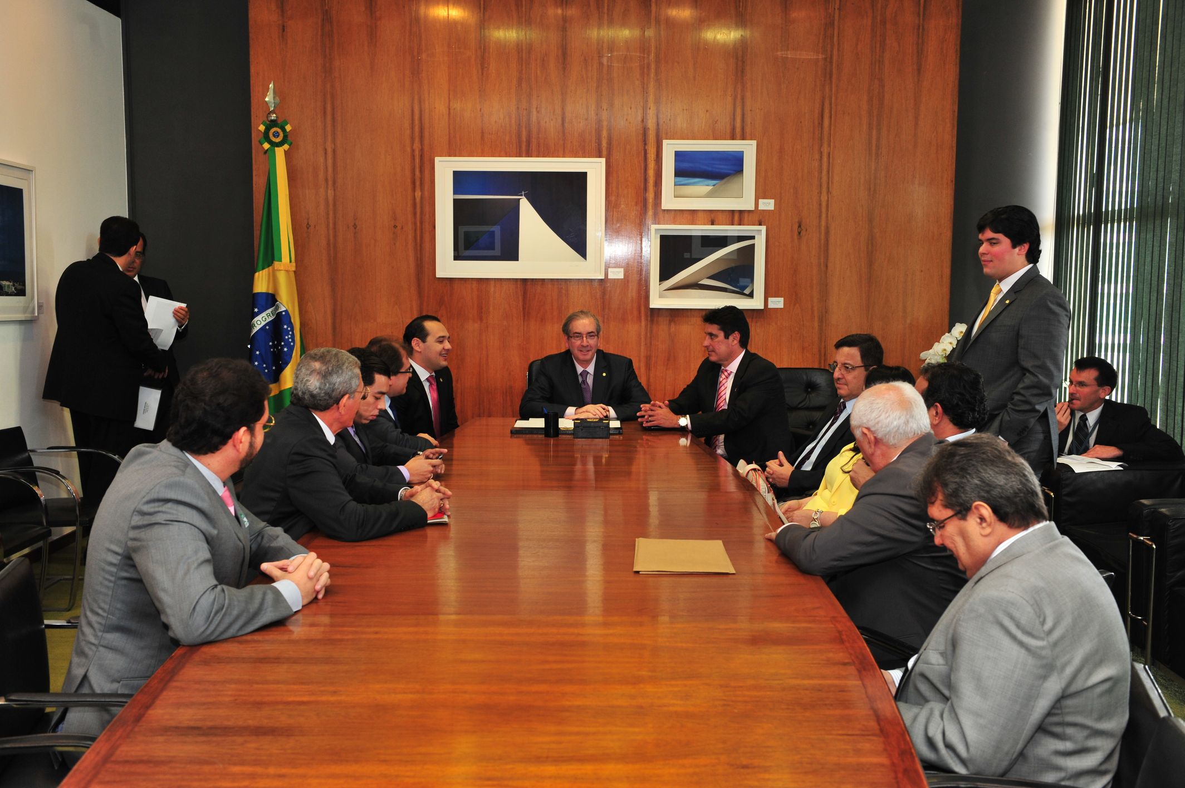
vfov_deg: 36.8
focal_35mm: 36
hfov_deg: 53.2
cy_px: 394
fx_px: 1184
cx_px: 592
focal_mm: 36
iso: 800
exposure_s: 1/60
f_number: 5.6
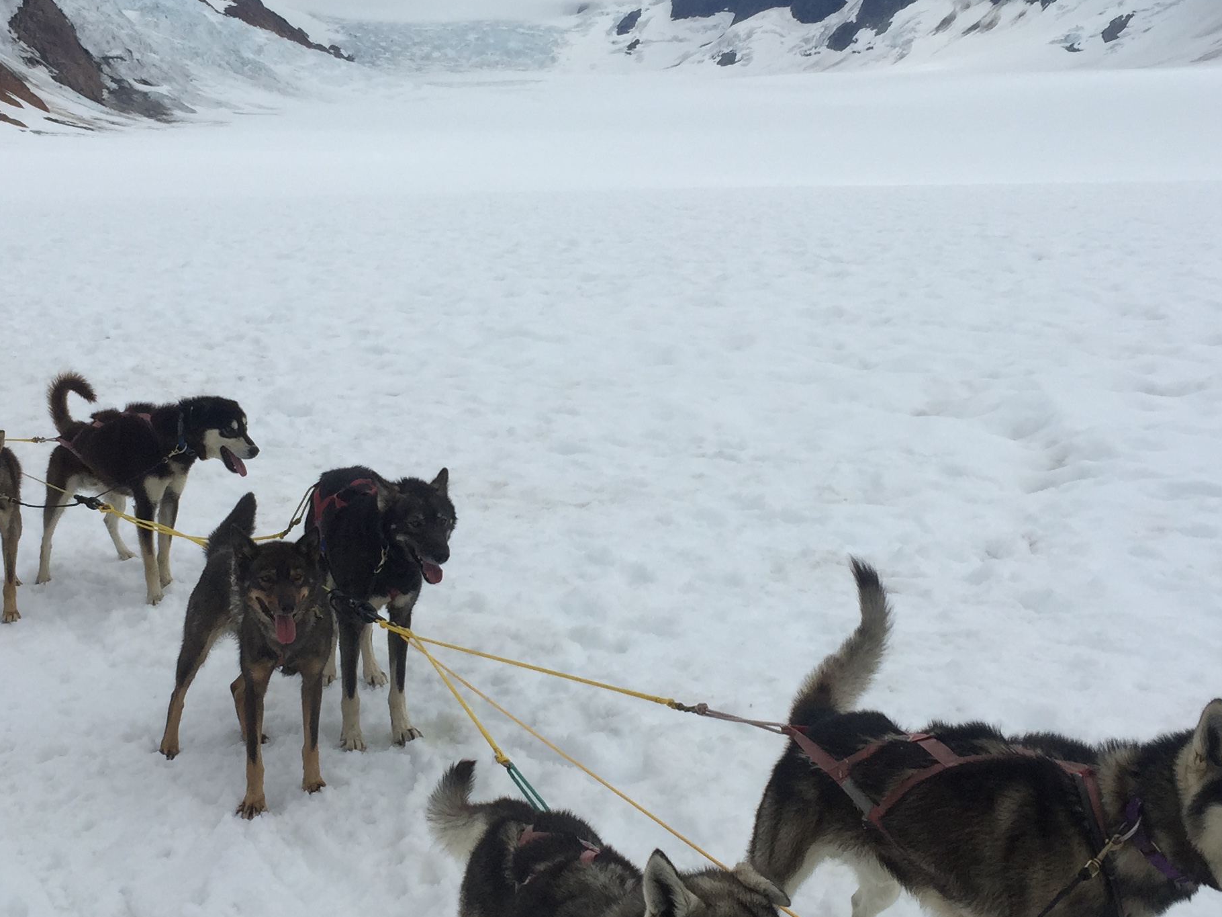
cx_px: 544
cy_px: 513
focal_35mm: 52
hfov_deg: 36.8
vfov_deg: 28.0
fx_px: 1836
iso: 32
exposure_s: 1/6623
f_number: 2.2
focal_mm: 4.15
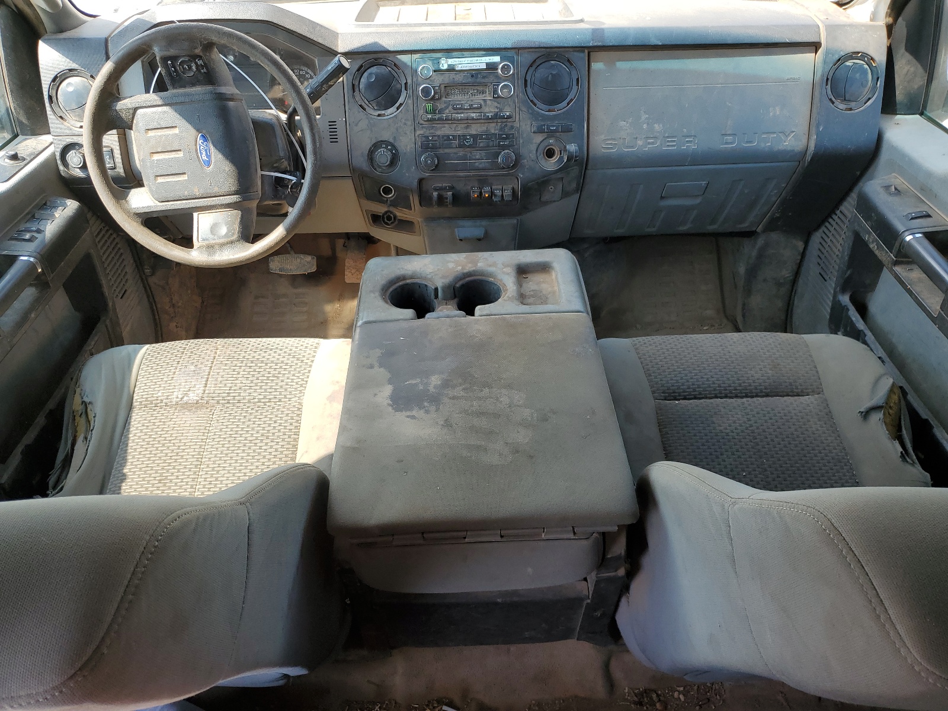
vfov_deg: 53.1
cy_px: 356
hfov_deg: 67.3
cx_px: 474
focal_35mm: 26
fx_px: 712
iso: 50
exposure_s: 1/345
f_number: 1.5
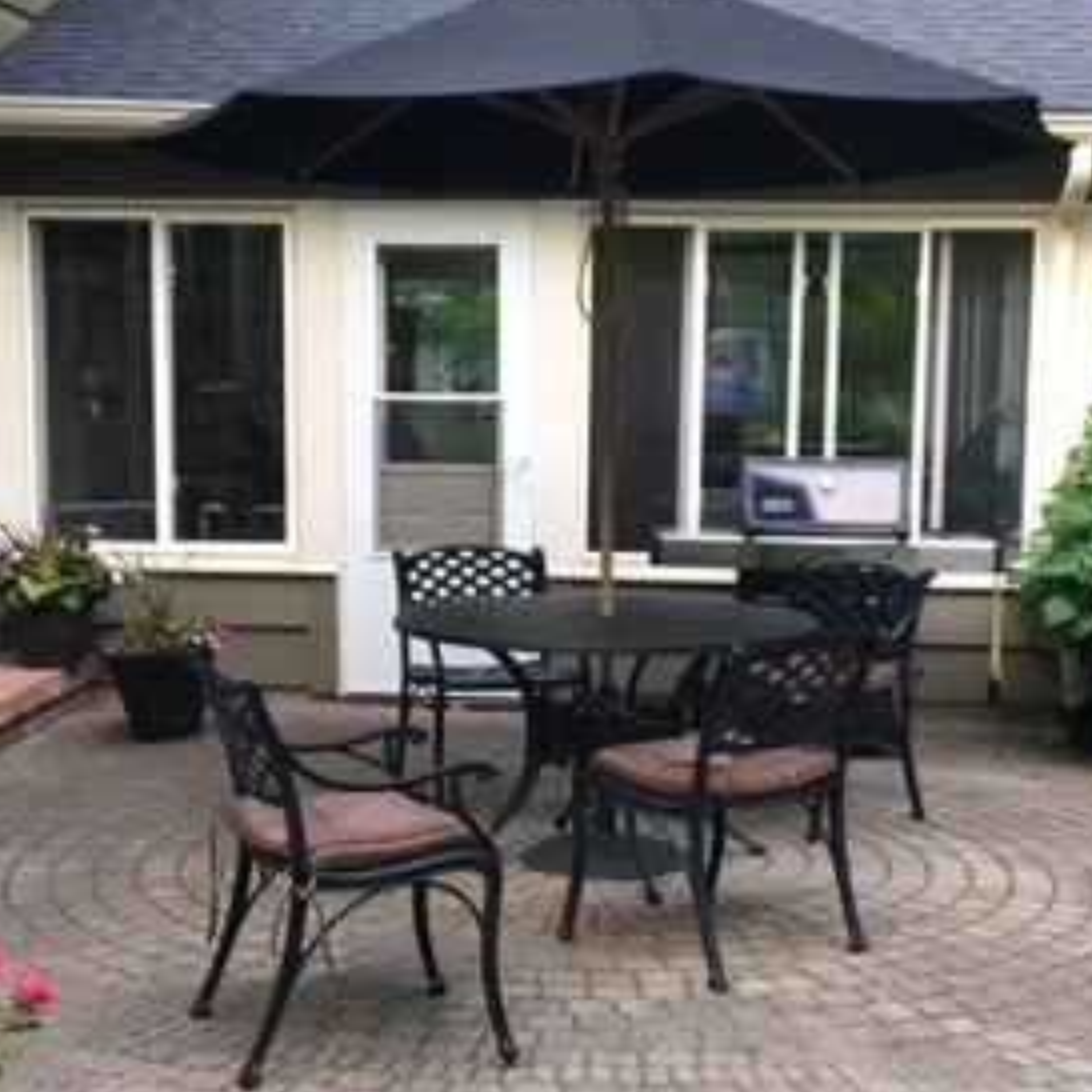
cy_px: 616
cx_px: 572
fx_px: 2141
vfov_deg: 28.6
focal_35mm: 60
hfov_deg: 28.6
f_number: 2.2
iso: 100
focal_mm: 4.15
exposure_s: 1/30
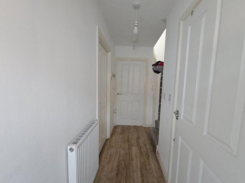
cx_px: 129
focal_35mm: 14
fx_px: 99
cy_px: 95
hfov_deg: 102.0
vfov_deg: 85.6
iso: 400
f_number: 2.2
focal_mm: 2.2
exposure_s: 1/50
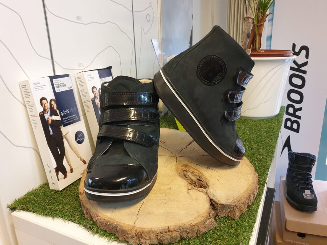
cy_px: 122
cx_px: 164
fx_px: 246
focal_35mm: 26
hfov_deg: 67.3
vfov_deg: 53.1
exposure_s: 1/50
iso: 320
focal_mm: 4.3
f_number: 1.5
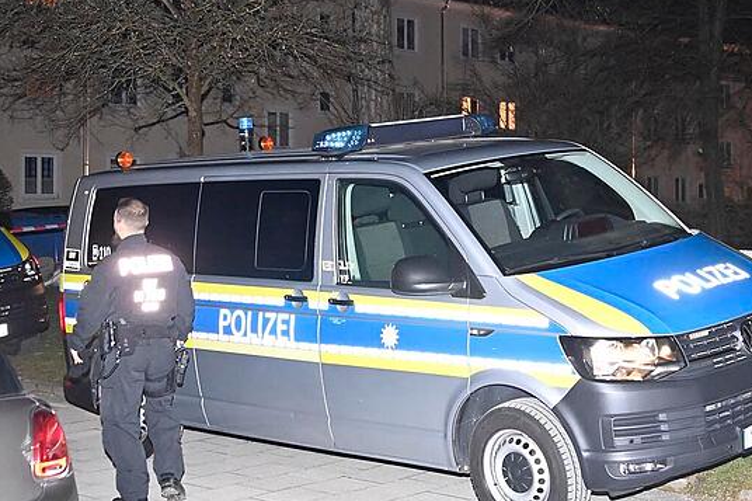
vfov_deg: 25.4
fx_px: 1107
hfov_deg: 37.3
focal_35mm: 53
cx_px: 478
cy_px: 185
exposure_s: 1/60
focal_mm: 35
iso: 6400
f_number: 3.8
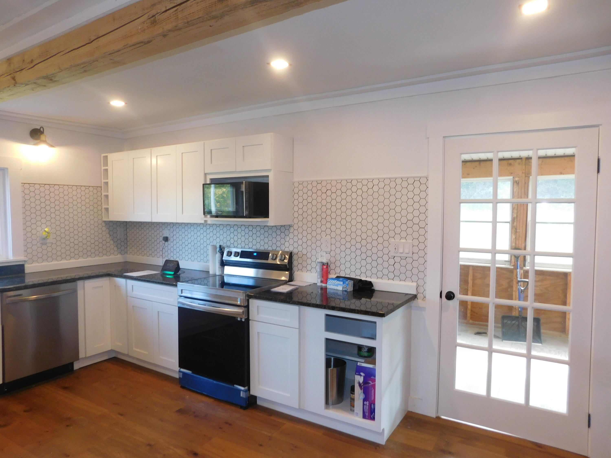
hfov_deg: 73.9
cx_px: 306
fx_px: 406
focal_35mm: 23
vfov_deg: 58.9
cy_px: 229
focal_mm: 4
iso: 160
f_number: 3
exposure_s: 1/30
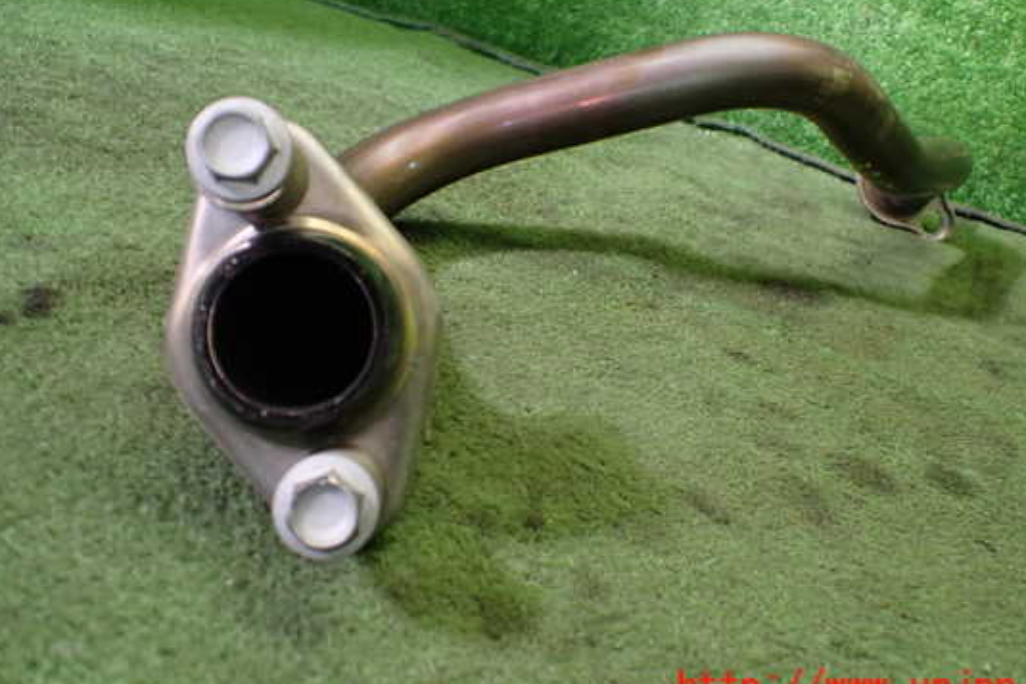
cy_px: 282
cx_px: 535
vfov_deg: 37.8
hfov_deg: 54.4
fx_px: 998
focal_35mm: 35
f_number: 2.3
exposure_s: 1/125
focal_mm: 5.4
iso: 400
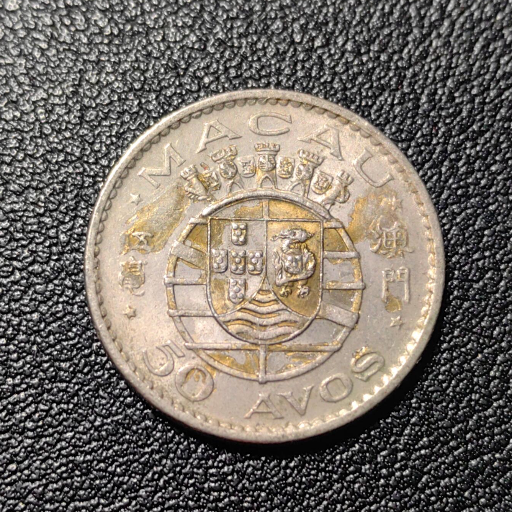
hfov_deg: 25.0
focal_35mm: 69
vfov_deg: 25.0
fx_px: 1155
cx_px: 257
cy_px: 272
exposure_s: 1/100
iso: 80
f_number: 2
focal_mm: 5.75
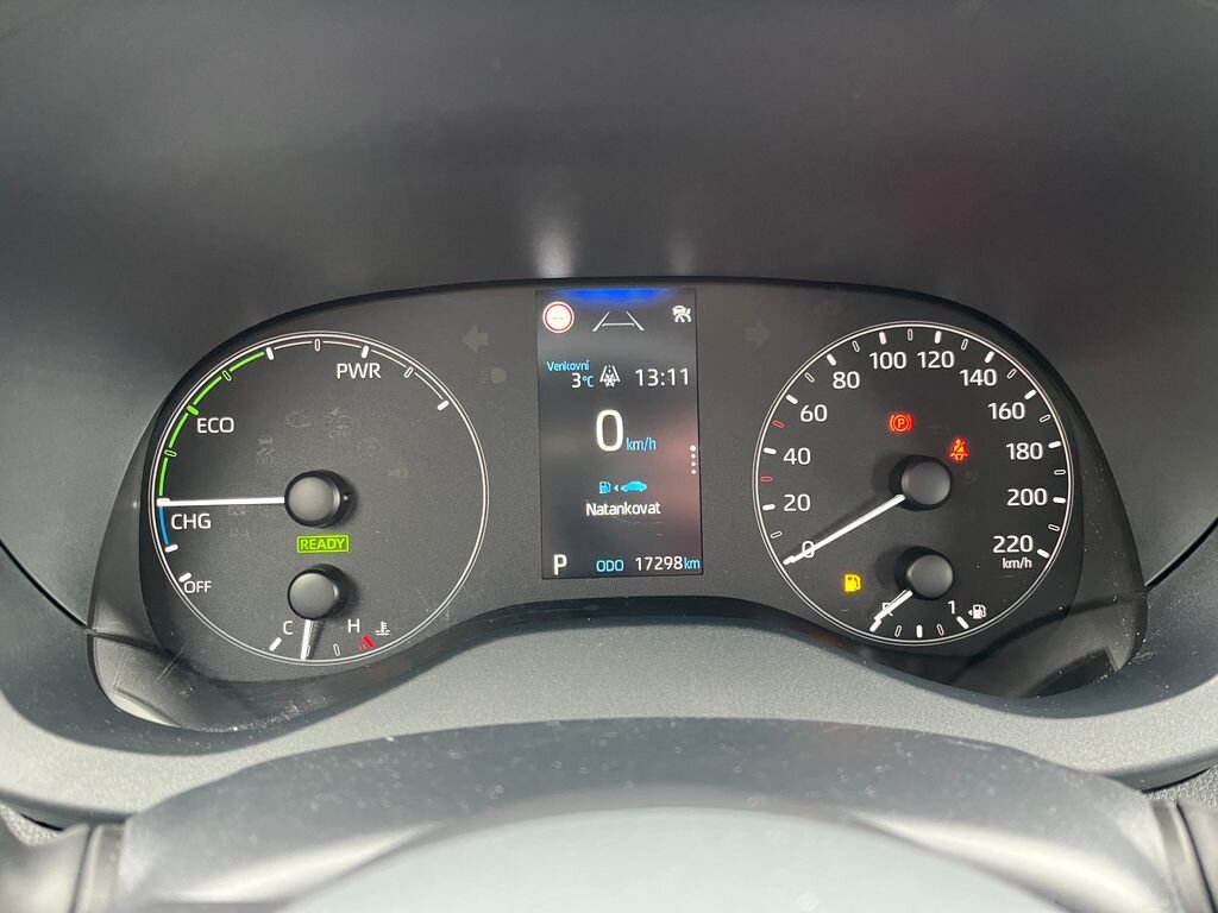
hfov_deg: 67.3
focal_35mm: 26
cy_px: 456
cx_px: 609
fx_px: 915
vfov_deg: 53.1
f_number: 1.6
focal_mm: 5.1
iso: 400
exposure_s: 1/60
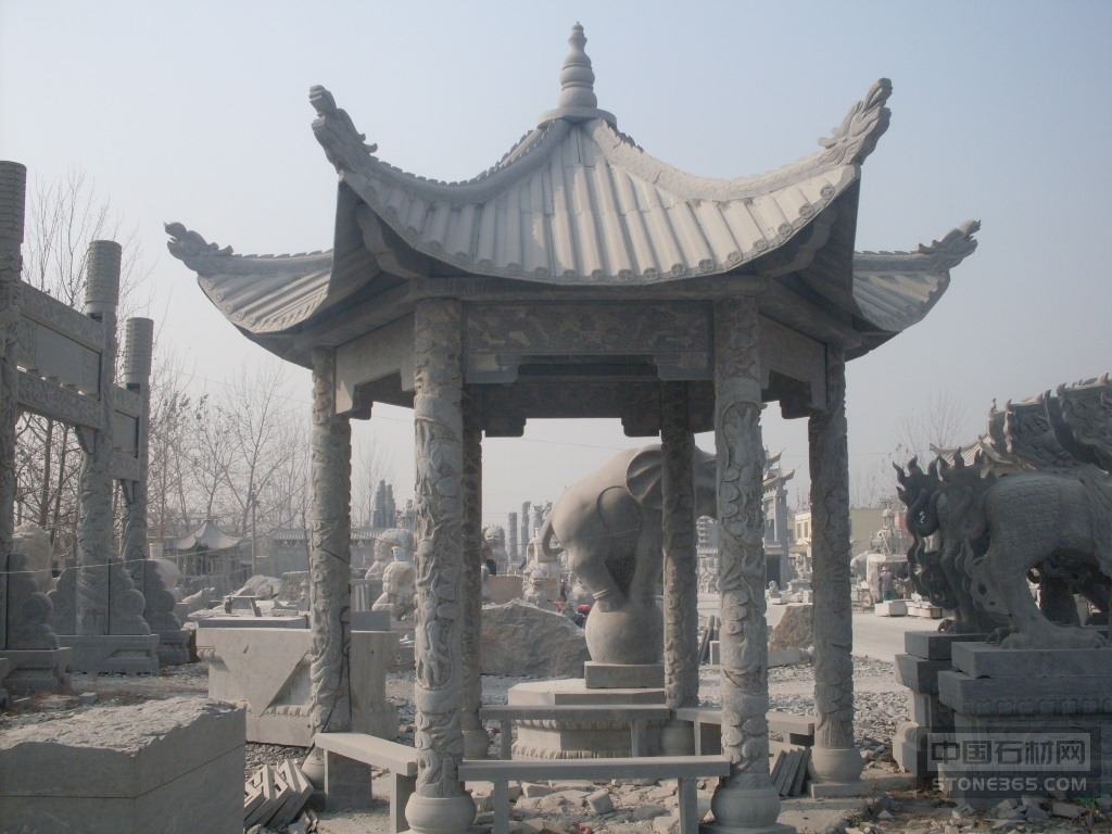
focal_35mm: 38
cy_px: 417
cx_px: 556
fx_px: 1221
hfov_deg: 49.0
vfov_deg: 37.7
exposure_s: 1/250
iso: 80
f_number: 8.4
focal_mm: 6.3
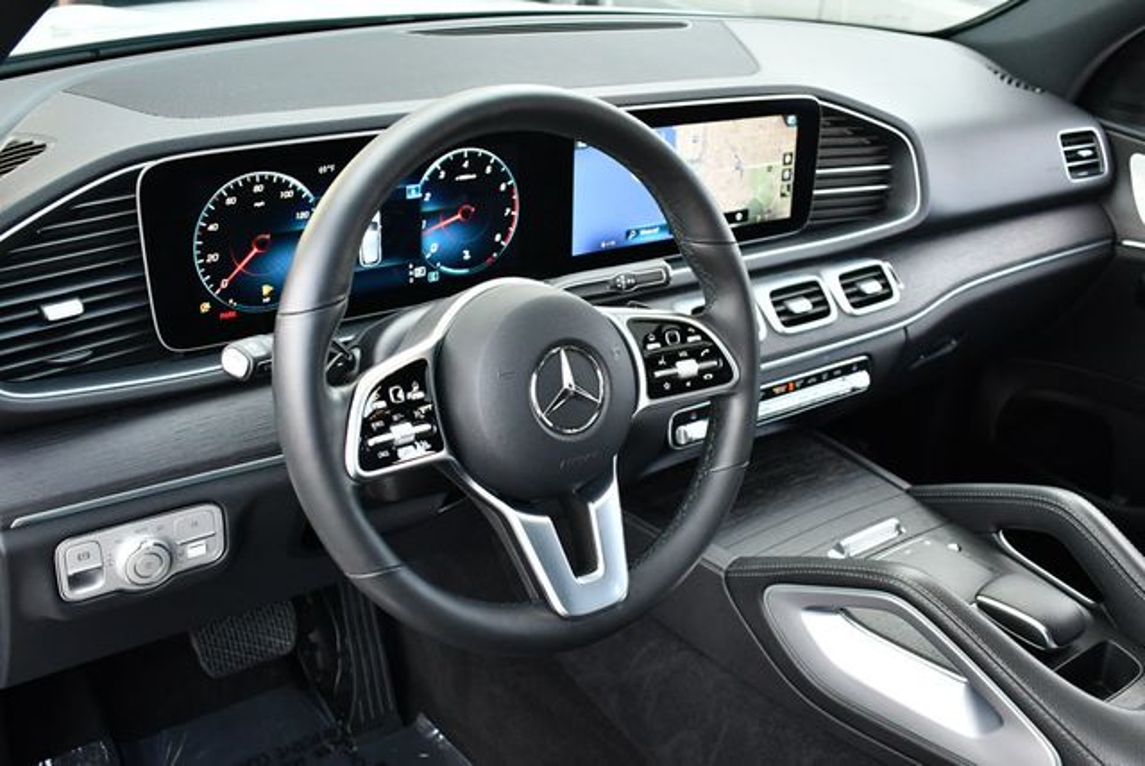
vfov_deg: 36.9
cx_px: 572
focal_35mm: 36
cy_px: 383
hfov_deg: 53.1
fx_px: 1146
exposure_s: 1/250
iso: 800
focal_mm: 18
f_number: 3.5
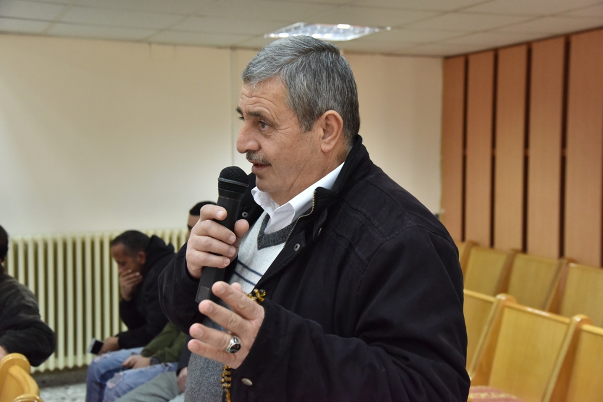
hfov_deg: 39.6
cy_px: 201
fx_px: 838
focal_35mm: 50
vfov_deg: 27.0
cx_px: 302
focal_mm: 50
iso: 2500
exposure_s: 1/125
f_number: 5.6
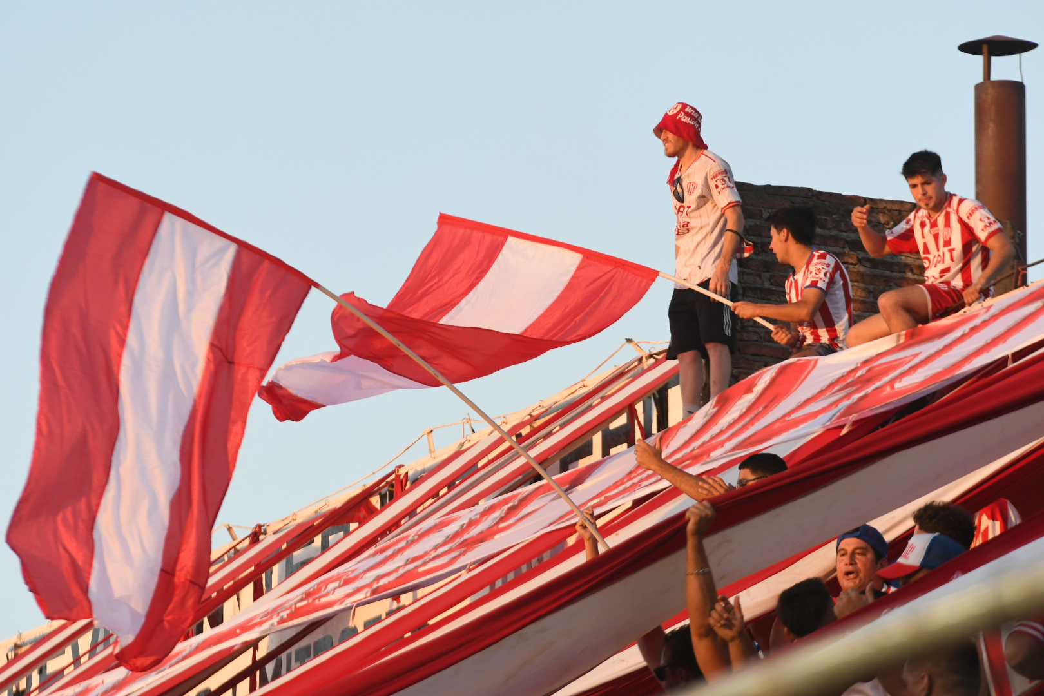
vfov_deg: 4.6
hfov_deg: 6.9
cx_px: 522
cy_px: 348
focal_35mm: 300
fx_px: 8699
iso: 1000
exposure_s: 1/1000
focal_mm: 200
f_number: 4.5
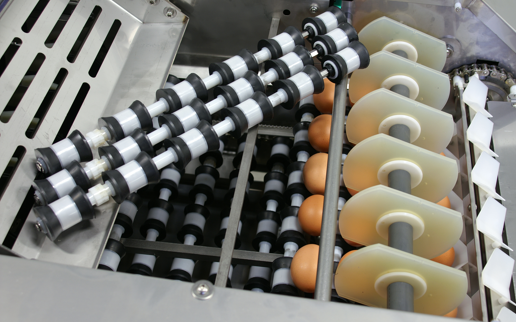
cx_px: 258
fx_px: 647
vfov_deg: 28.0
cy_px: 162
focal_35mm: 46
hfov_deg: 43.5
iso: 100
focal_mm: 30
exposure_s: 1/3
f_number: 5.6
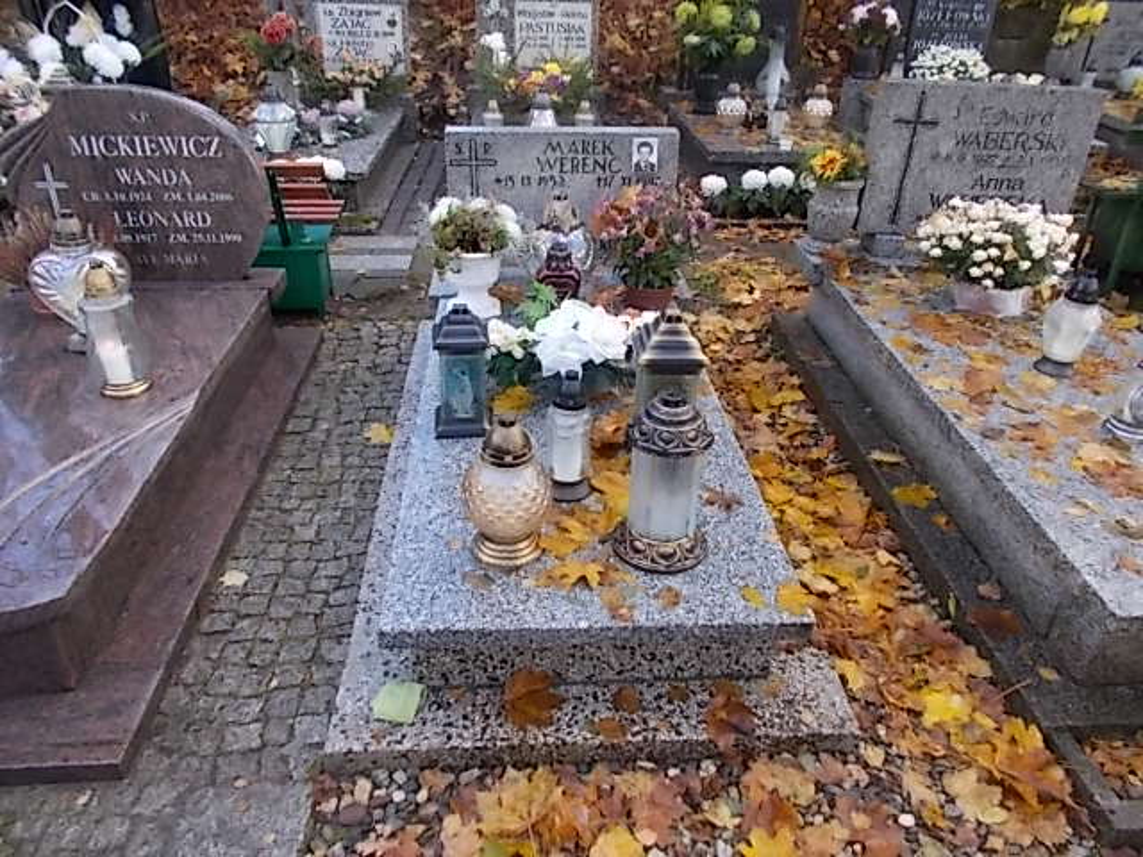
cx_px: 572
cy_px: 428
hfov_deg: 67.3
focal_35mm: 26
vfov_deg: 53.1
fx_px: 859
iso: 80
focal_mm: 4.6
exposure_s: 1/80
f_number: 3.2
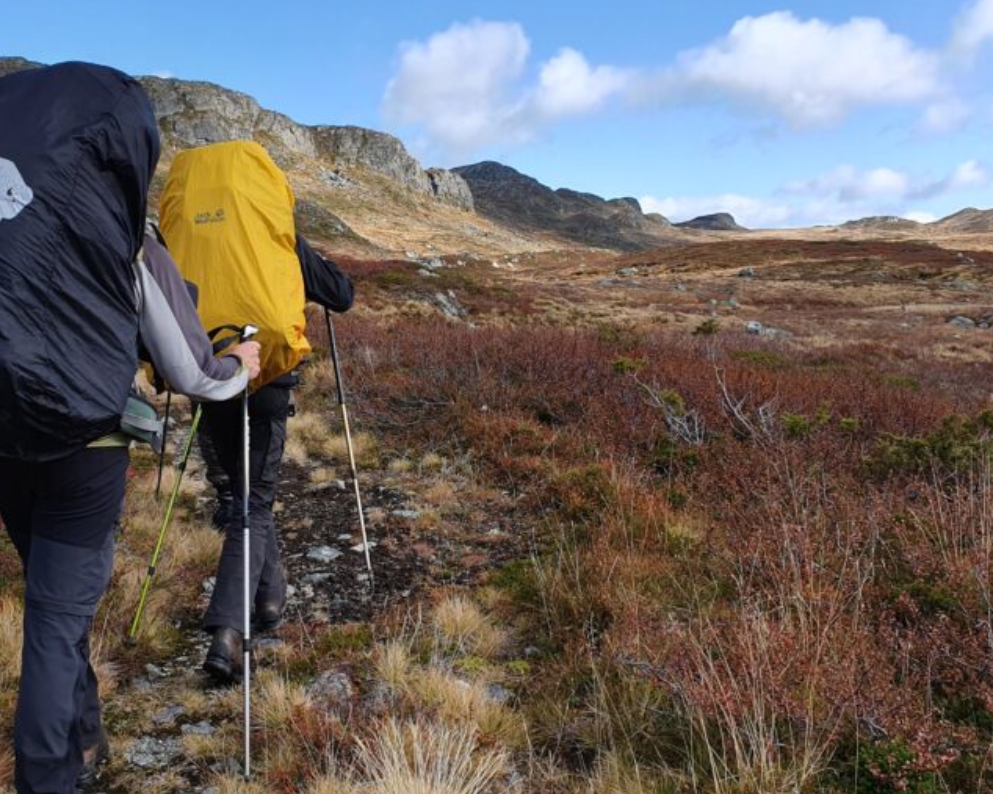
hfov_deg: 43.8
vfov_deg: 36.2
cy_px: 290
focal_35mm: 41
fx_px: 1205
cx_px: 285
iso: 50
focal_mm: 4.32
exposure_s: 1/858
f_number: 2.4
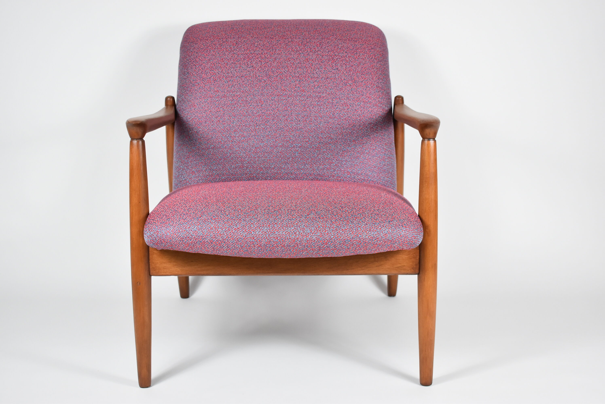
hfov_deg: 35.0
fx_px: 959
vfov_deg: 23.8
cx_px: 302
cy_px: 202
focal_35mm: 57
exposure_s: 1/125
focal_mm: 38
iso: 1250
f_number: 4.8
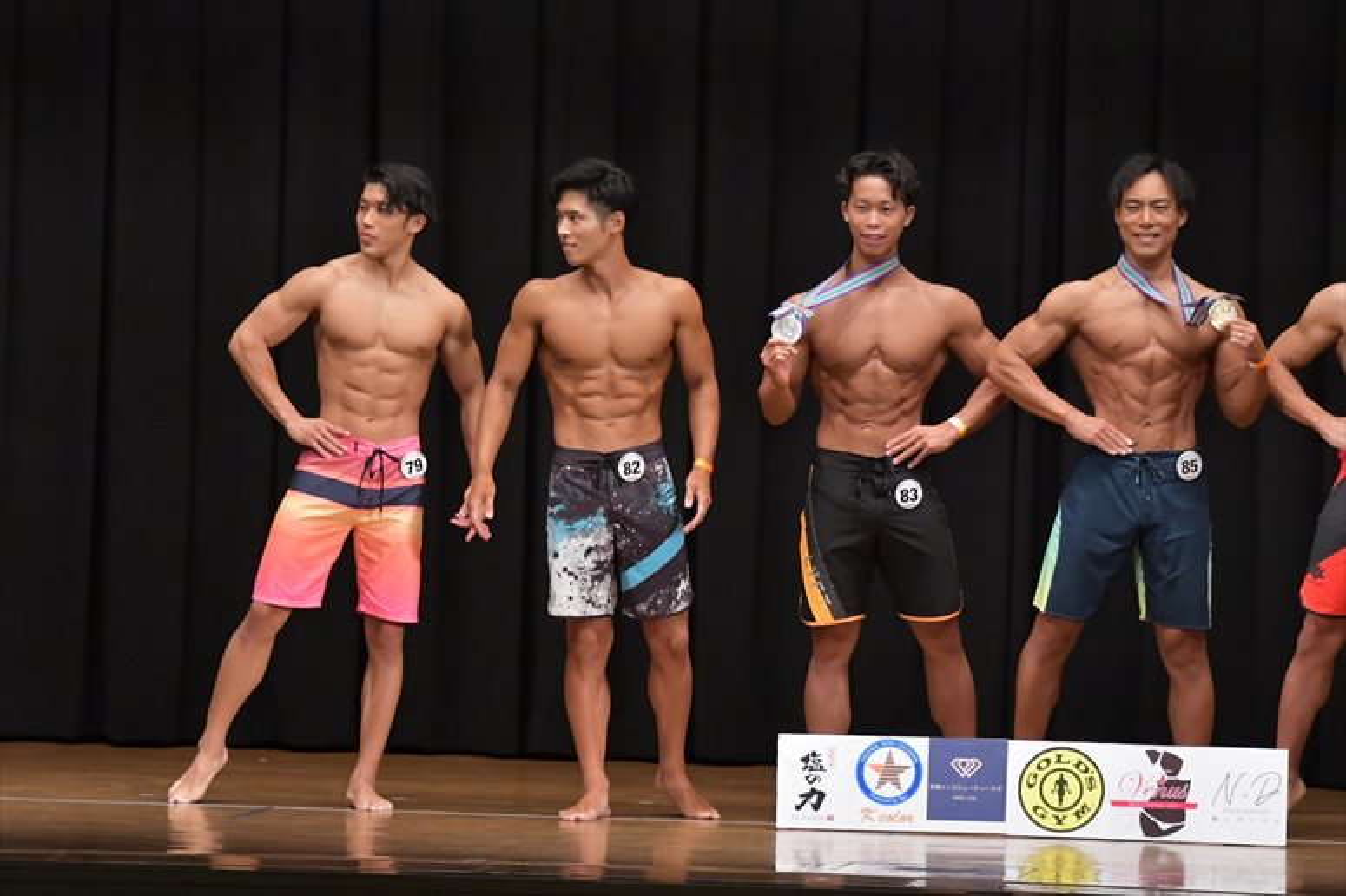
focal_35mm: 202
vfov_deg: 6.8
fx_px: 7549
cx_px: 673
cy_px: 448
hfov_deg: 10.2
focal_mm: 135
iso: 6400
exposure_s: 1/400
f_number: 5.6
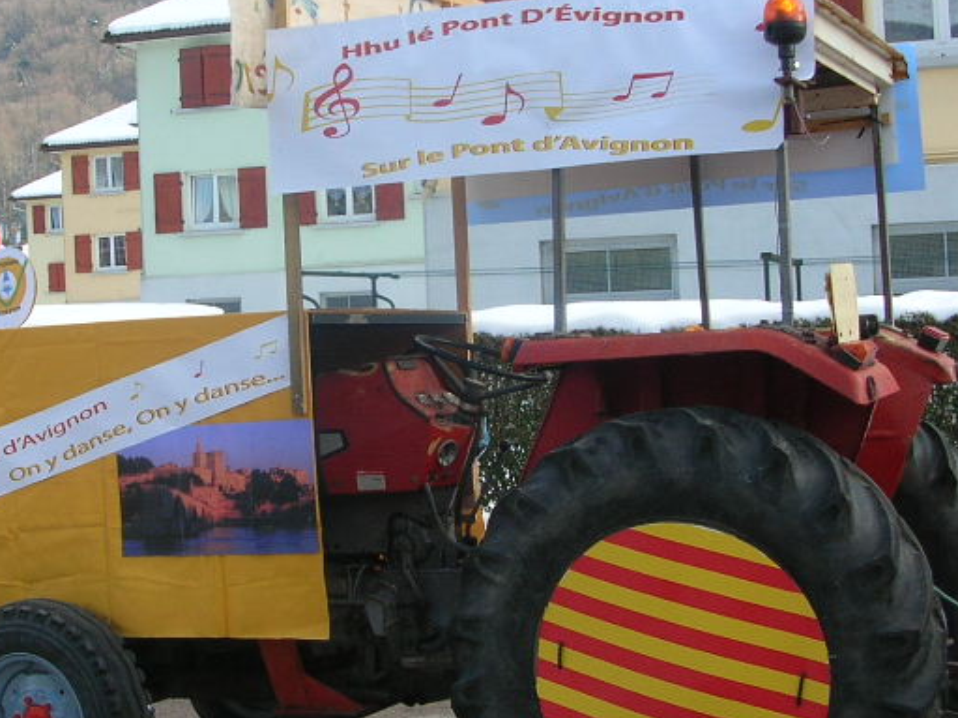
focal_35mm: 70
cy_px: 333
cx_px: 395
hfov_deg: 27.7
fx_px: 1937
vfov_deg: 21.0
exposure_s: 1/350
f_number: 2.8
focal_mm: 5.8
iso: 50
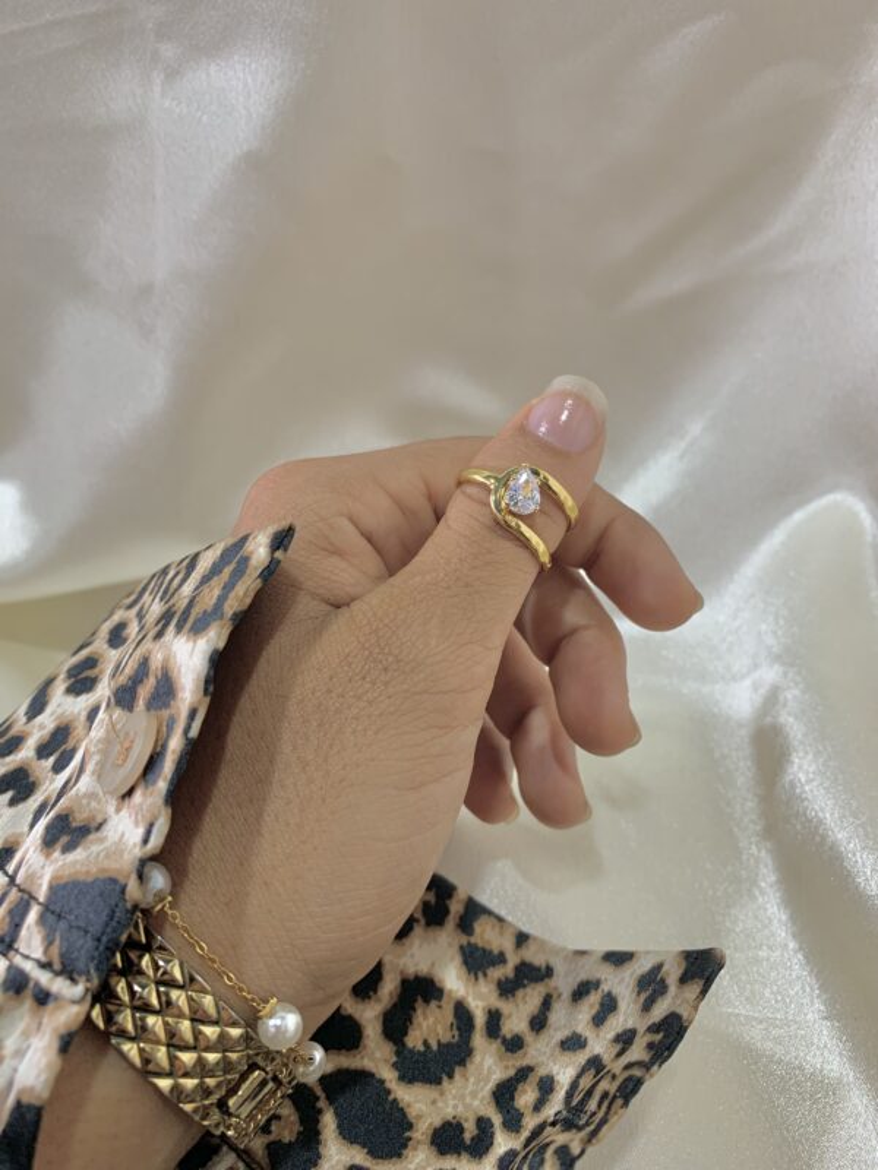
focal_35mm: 26
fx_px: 879
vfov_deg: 67.3
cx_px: 439
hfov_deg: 53.1
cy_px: 585
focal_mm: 4.25
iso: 80
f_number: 1.8
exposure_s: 1/50
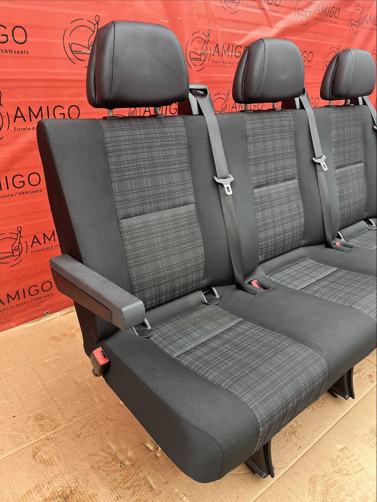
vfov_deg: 67.3
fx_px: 378
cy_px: 251
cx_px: 188
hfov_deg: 53.1
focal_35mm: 26
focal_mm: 5.1
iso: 100
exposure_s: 1/122
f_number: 1.6
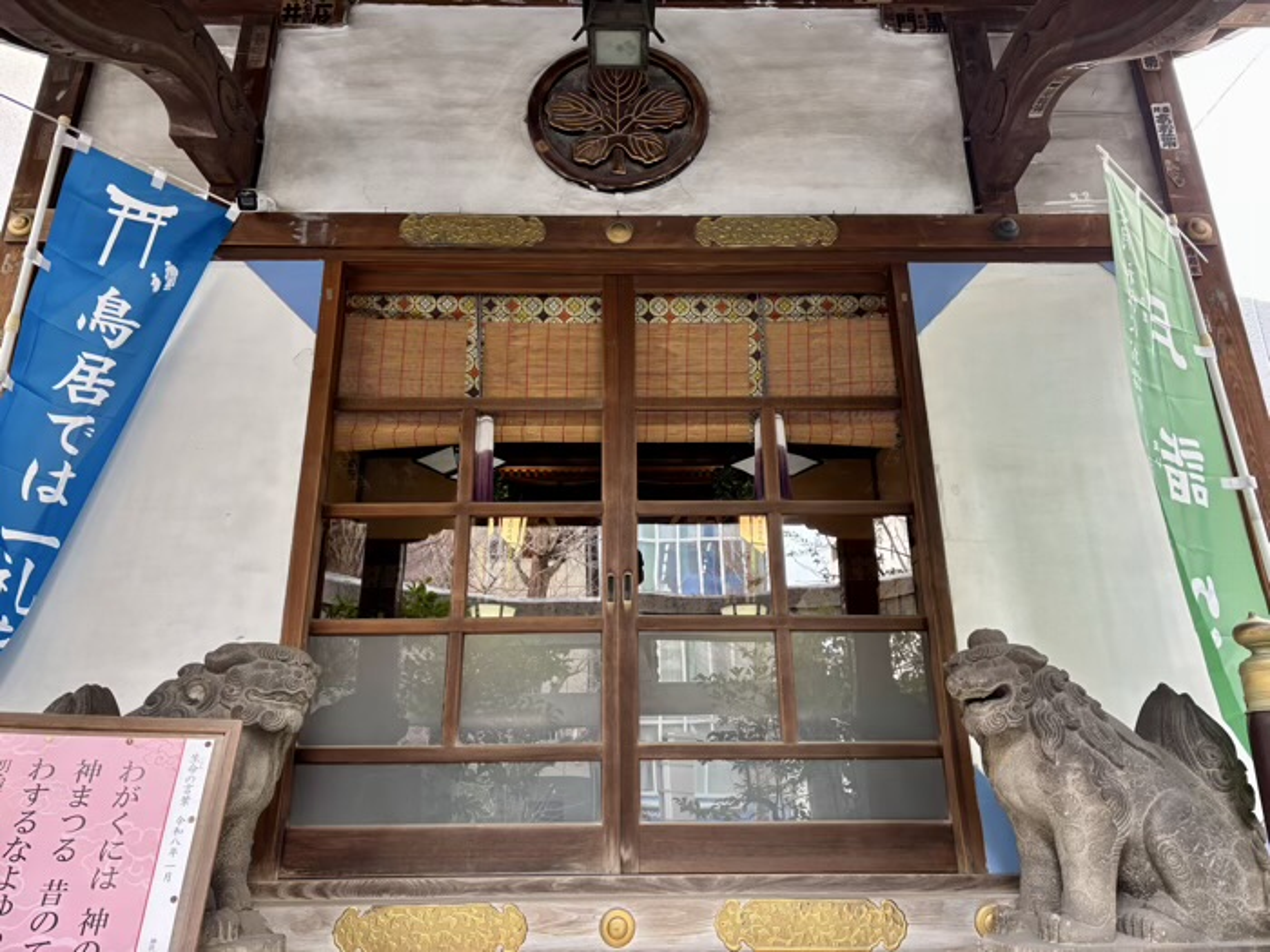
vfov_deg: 53.1
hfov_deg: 67.3
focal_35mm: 26
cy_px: 476
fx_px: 954
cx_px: 635
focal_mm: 5.96
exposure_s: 1/121
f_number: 1.6
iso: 125
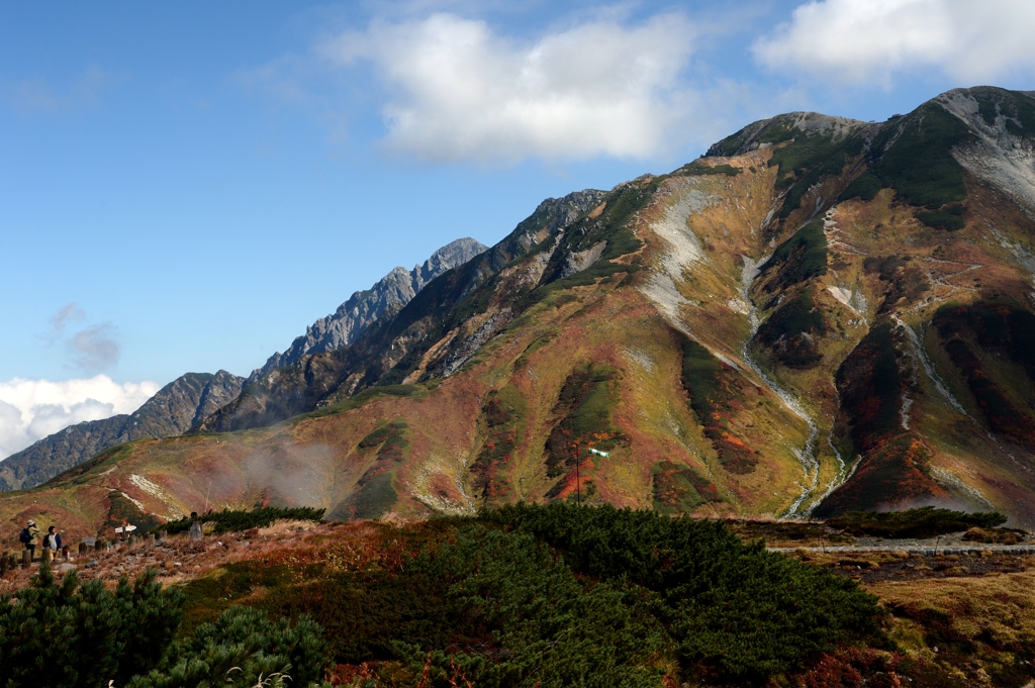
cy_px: 344
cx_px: 518
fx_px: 1436
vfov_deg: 26.9
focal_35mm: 50
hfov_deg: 39.6
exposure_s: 1/800
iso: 200
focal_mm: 50
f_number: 9
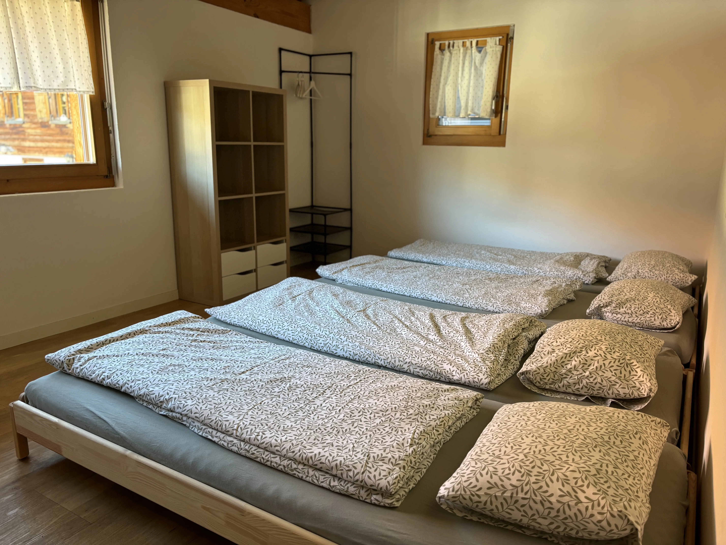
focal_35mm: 26
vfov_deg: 53.1
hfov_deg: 67.3
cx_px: 363
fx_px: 545
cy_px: 272
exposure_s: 1/50
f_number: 1.6
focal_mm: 5.96
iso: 125
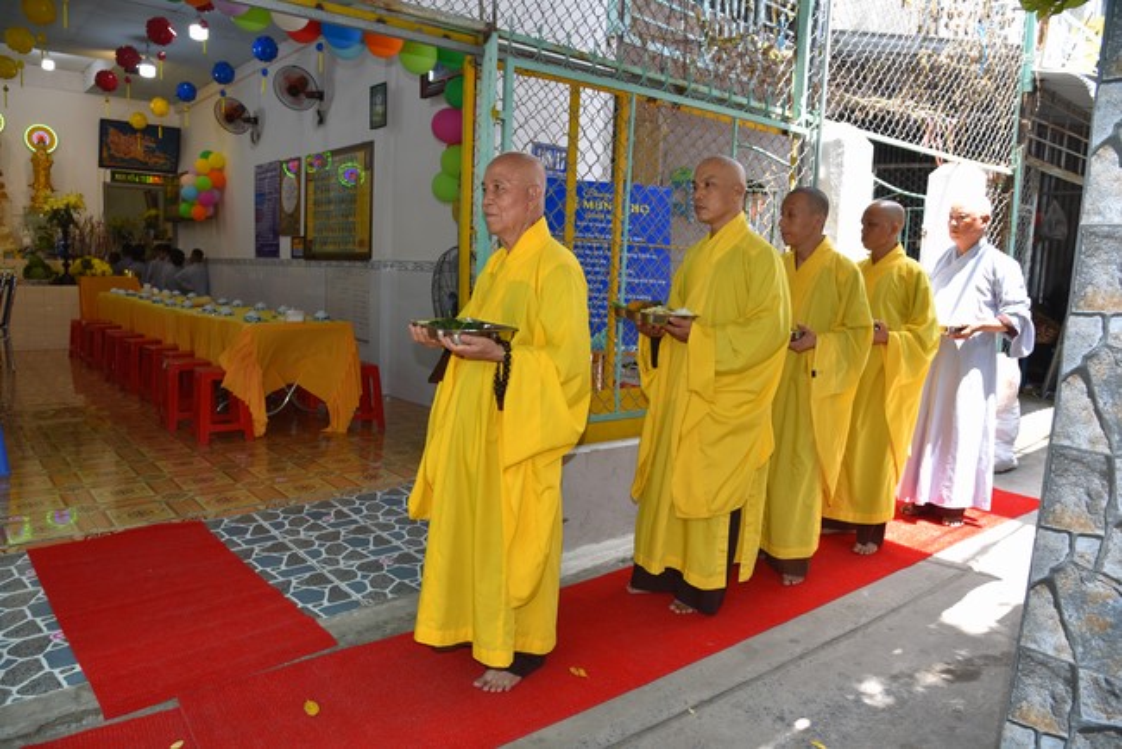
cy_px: 374
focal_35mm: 24
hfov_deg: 73.7
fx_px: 748
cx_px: 561
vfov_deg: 53.2
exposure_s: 1/125
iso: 320
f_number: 5.6
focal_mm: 24
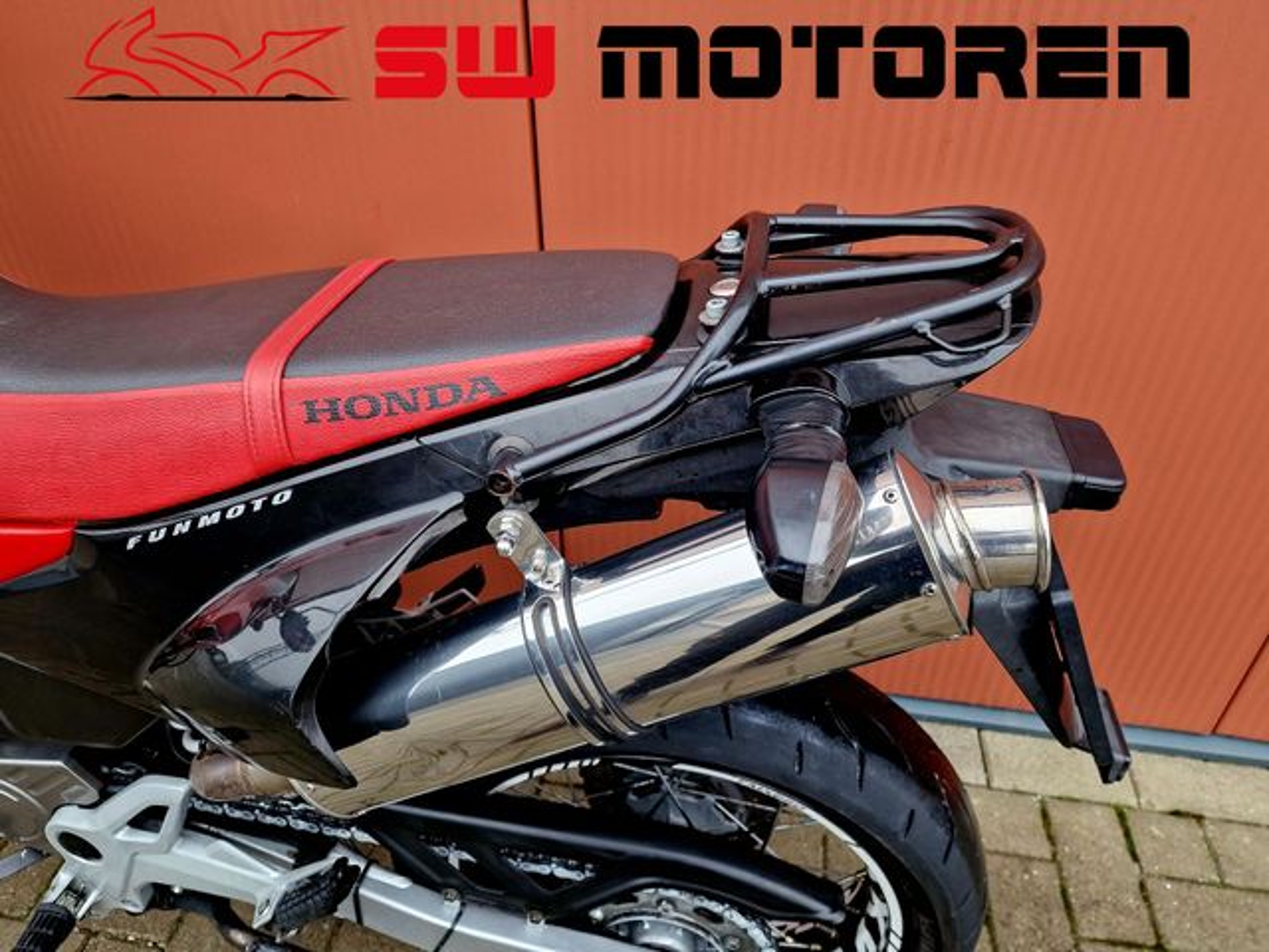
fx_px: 843
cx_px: 634
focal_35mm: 23
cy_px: 476
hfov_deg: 73.9
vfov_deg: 58.9
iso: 125
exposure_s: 1/100
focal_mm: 6.4
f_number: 1.8
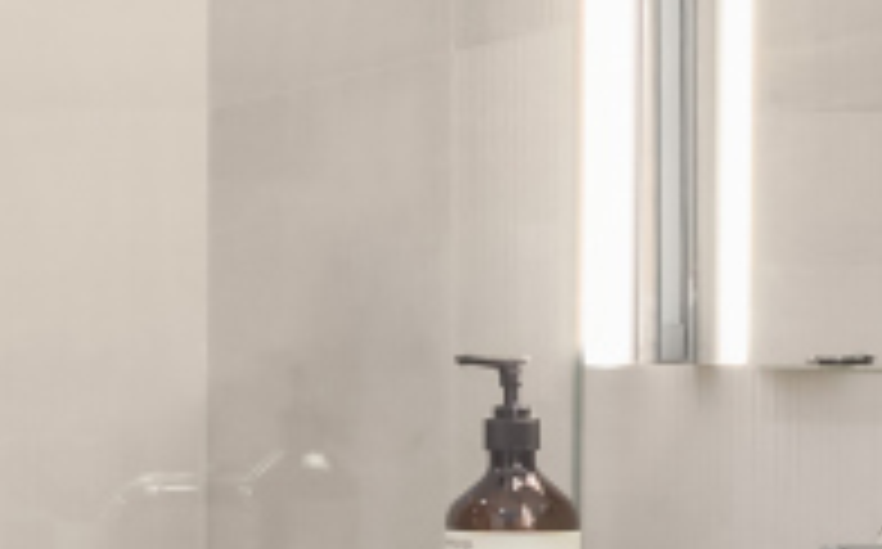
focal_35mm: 131
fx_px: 3145
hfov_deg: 14.3
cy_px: 331
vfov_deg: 10.0
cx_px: -641
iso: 500
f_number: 11
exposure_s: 1/160
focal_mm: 17
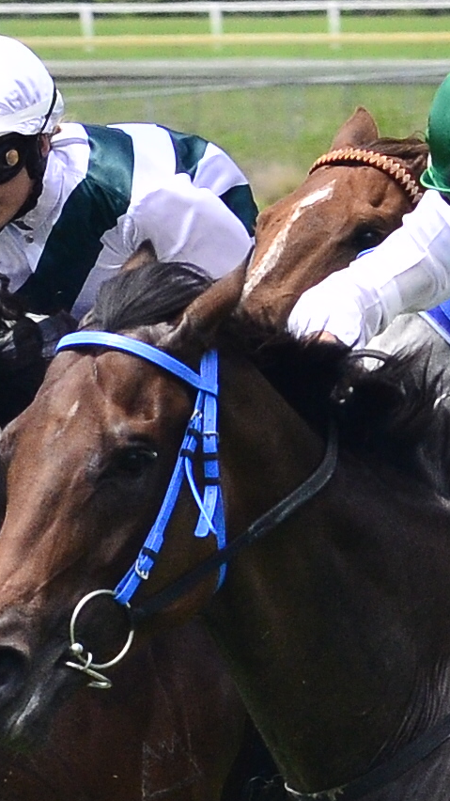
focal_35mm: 260
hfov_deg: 4.7
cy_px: 401
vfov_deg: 8.3
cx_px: 489
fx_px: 5518
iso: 400
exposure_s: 1/800
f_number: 7.1
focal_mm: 110
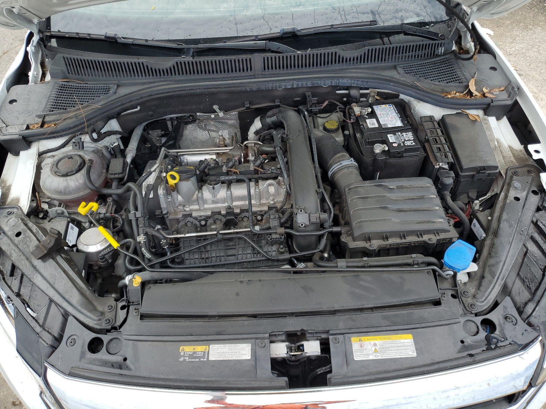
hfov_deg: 67.3
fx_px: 410
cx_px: 273
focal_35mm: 26
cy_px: 204
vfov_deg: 53.1
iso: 50
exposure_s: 1/909
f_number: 1.5
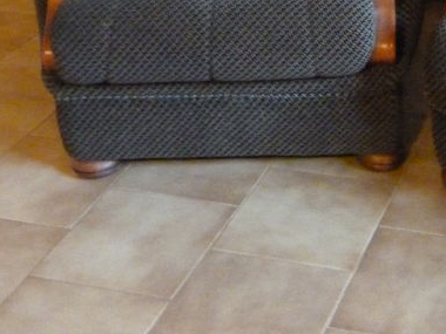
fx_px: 1018
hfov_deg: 23.2
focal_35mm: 79
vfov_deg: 17.9
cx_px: 491
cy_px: -52
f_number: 3
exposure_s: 1/15
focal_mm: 5.4
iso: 1250
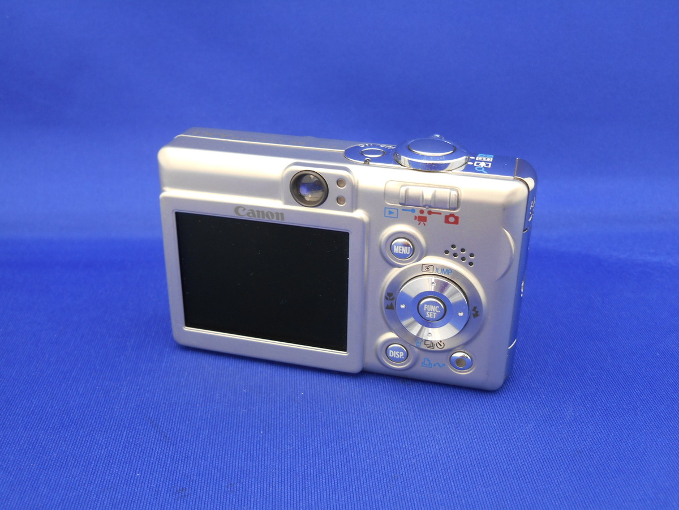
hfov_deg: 45.8
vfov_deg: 35.1
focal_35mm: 41
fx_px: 804
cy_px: 255
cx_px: 340
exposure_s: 1/2.5
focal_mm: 7.2
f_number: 3.9
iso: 80
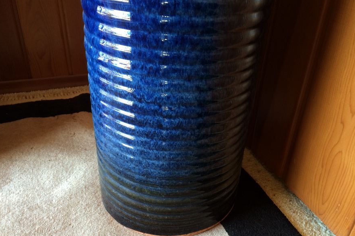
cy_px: 130
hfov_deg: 58.7
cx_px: 178
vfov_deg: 41.1
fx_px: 315
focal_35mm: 32
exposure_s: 1/30
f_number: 2.2
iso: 80
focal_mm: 4.12
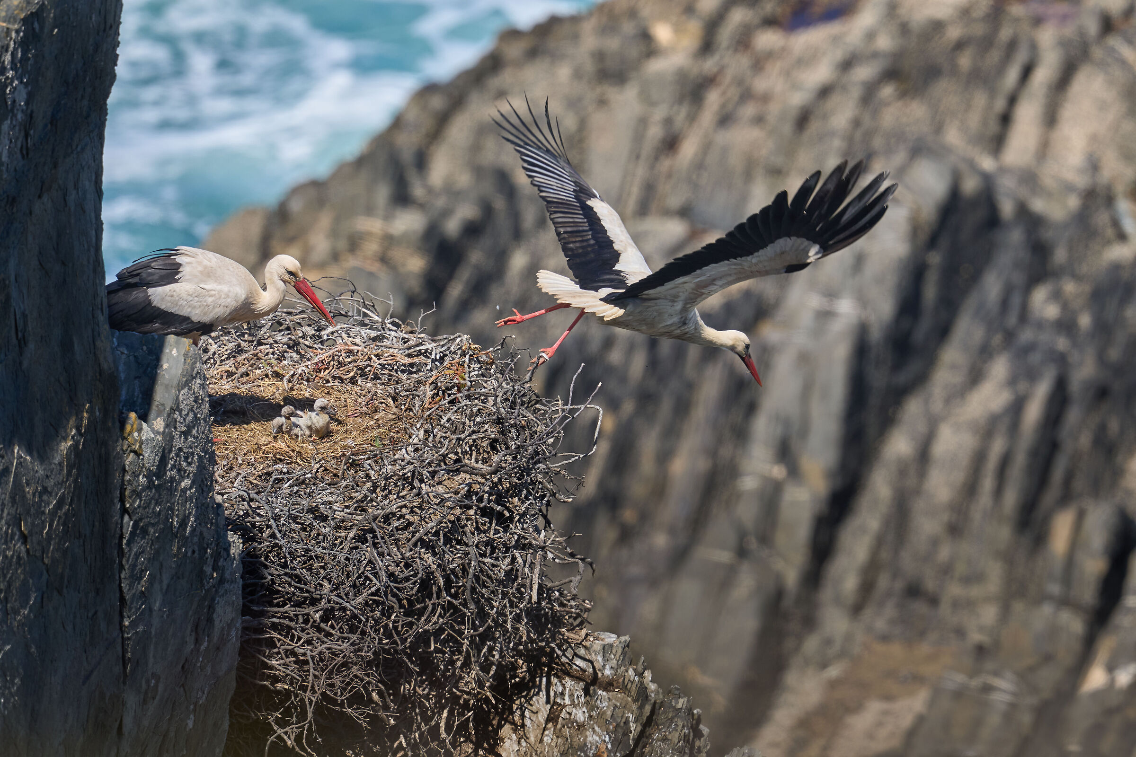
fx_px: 19878
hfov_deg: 3.3
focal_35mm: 630
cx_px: 568
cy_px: 378
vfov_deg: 2.2
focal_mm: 420
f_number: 4.5
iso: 250
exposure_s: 1/1600
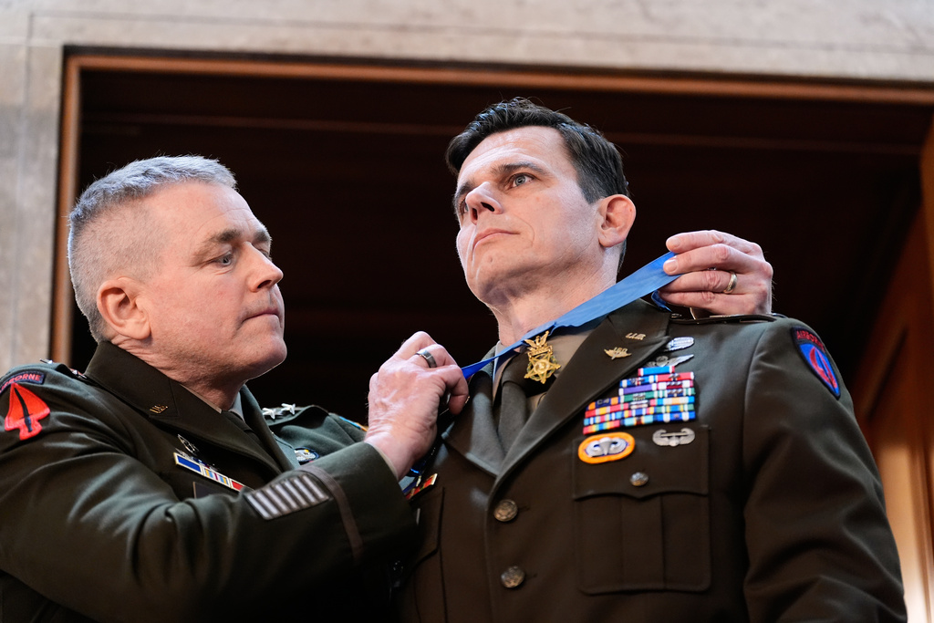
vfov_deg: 10.6
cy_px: 312
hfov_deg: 15.9
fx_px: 3347
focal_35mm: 129
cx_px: 467
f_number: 2.8
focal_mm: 129
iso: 3200
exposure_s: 1/125
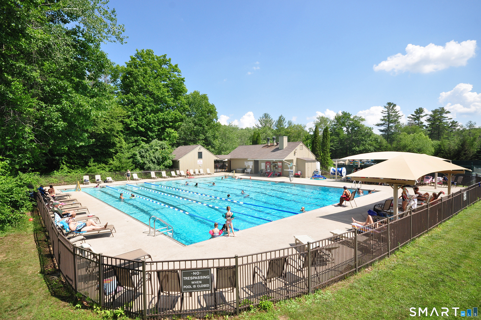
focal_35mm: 20
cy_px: 160
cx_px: 240
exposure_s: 1/500
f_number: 9
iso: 400
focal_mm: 13
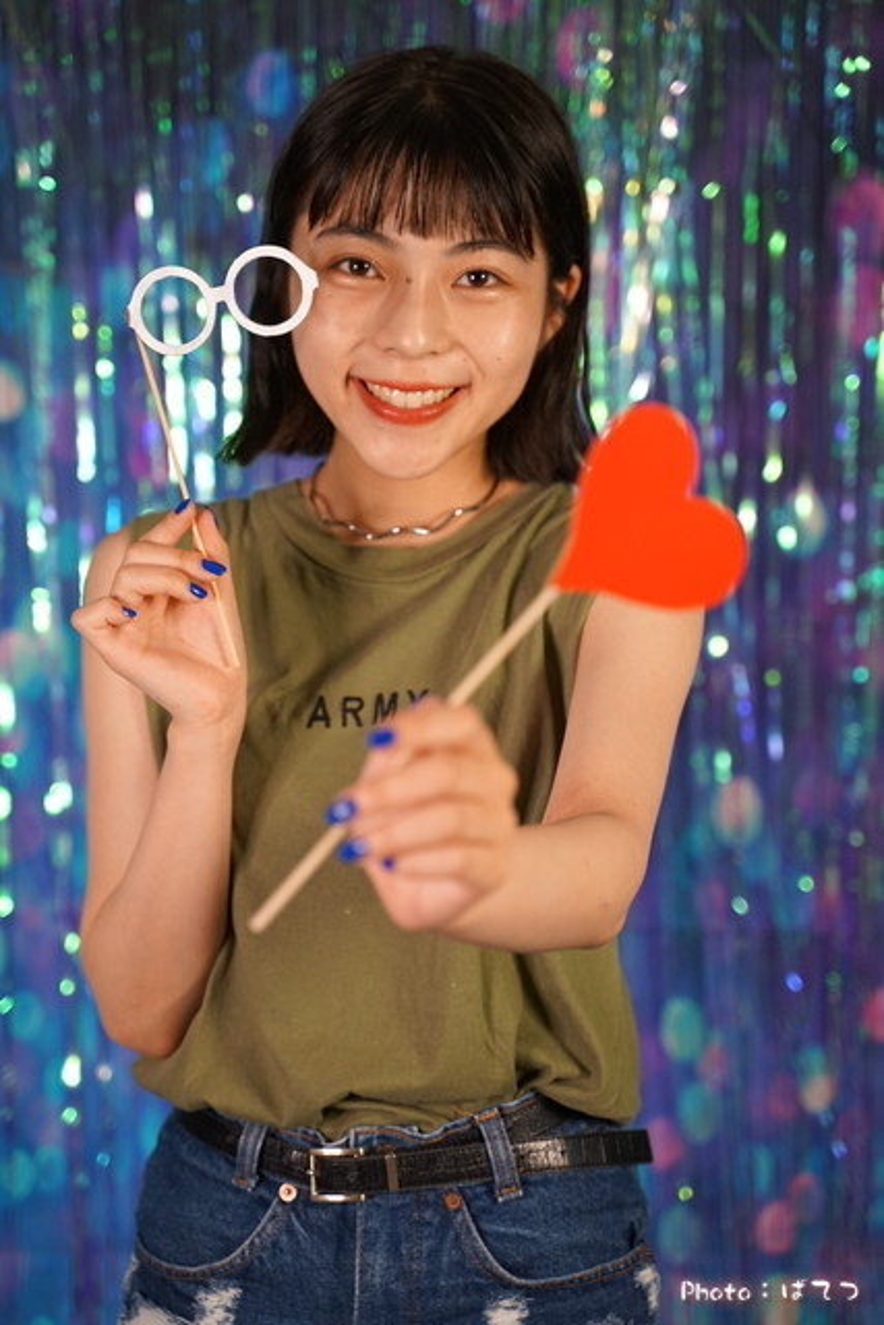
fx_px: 2540
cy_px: 662
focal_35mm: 69
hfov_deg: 19.7
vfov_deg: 29.2
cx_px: 442
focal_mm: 69
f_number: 2.8
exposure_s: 1/320
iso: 1250
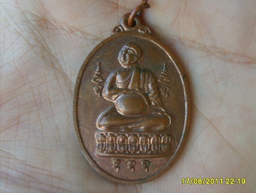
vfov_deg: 40.7
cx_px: 128
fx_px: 259
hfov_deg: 52.6
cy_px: 96
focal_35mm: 35
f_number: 2.8
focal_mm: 5.8
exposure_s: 1/45
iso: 50
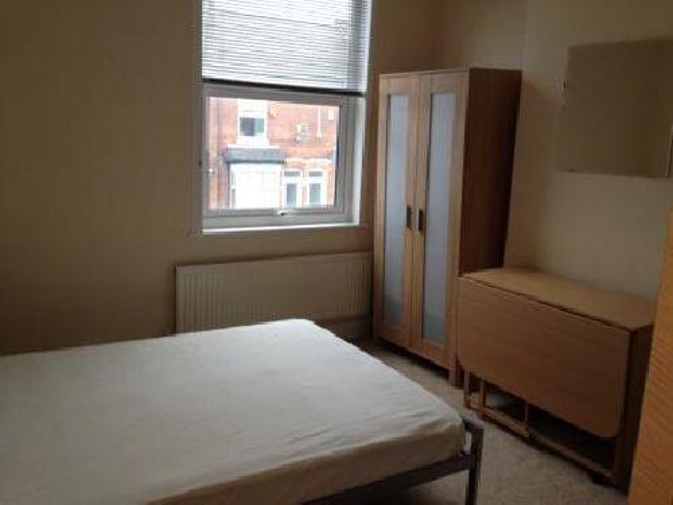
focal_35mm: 35
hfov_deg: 52.6
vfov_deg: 40.7
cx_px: 336
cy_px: 252
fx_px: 680
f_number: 2.4
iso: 64
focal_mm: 4.28
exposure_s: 1/60
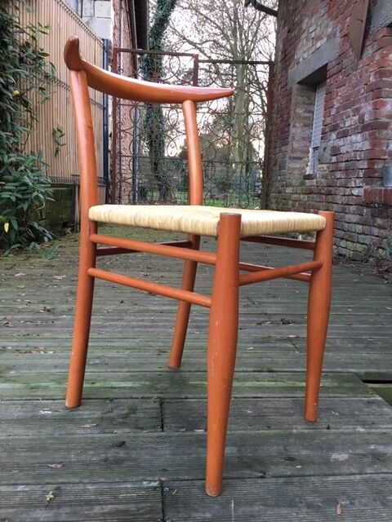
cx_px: 196
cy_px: 261
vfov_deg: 61.7
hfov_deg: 48.2
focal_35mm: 29
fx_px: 438
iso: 50
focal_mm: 4.15
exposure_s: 1/33
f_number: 2.2
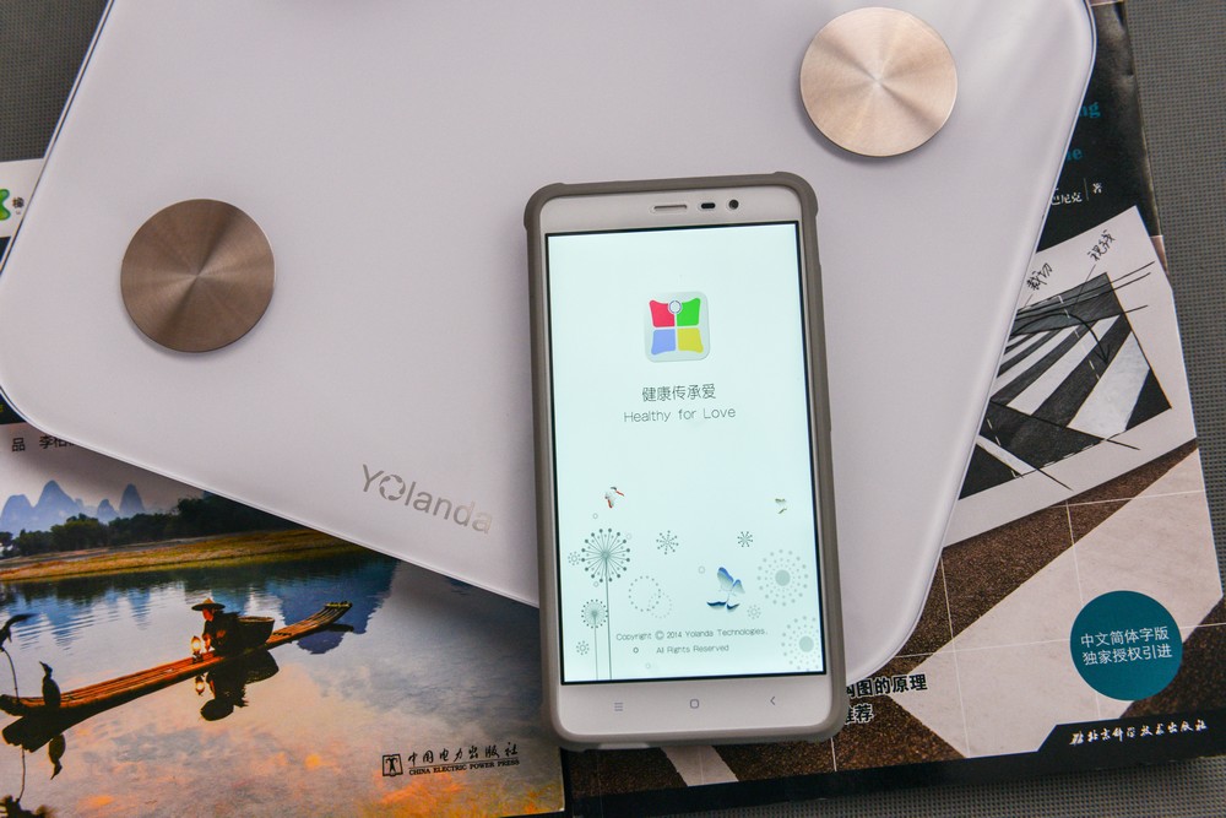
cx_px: 613
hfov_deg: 48.5
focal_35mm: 40
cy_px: 409
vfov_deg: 33.4
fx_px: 1362
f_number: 5.6
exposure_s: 1/200
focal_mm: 40
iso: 800
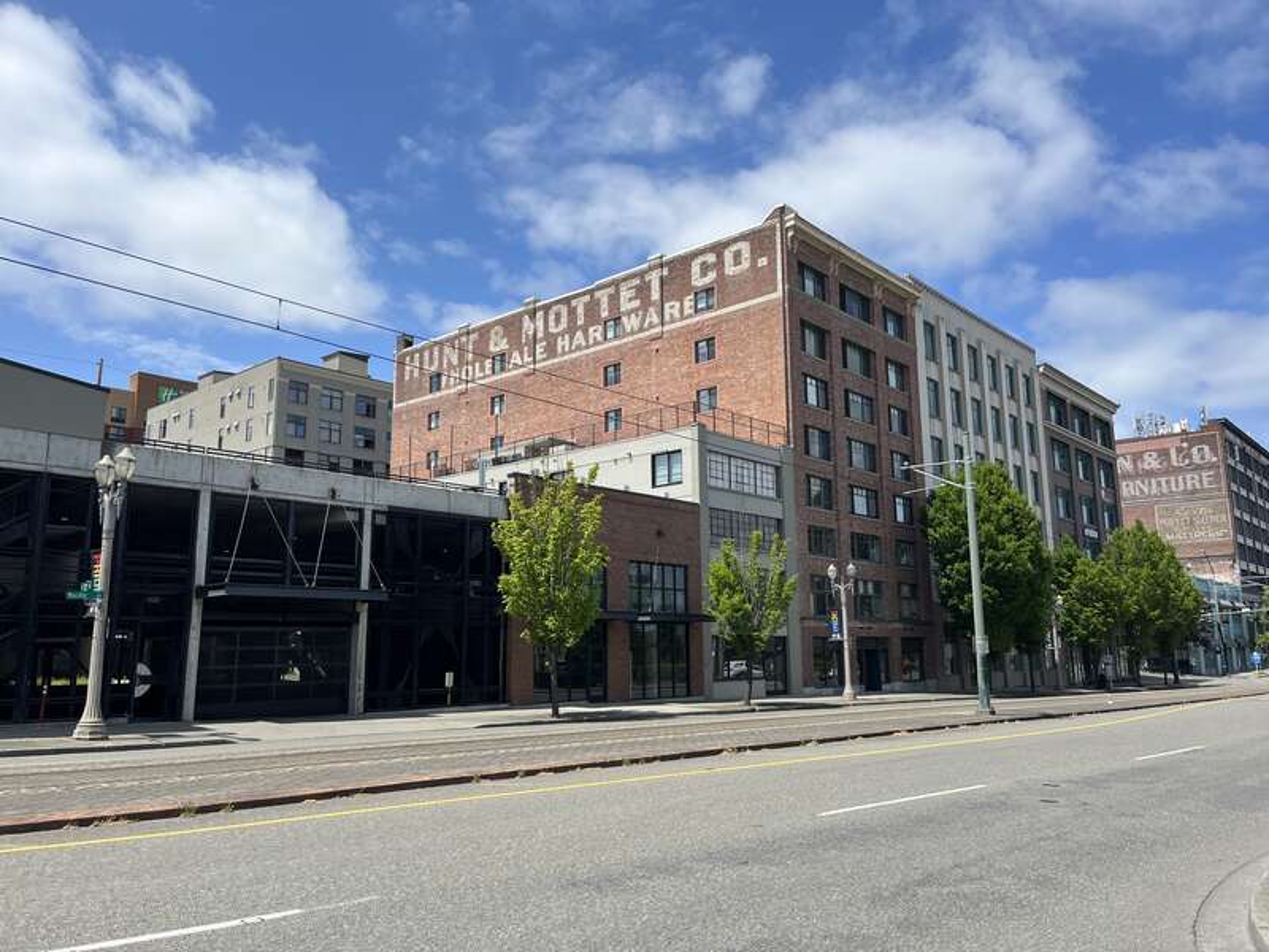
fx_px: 953
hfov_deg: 67.3
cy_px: 476
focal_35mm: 26
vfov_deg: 53.1
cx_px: 634
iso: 50
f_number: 1.6
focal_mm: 5.1
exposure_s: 1/3745
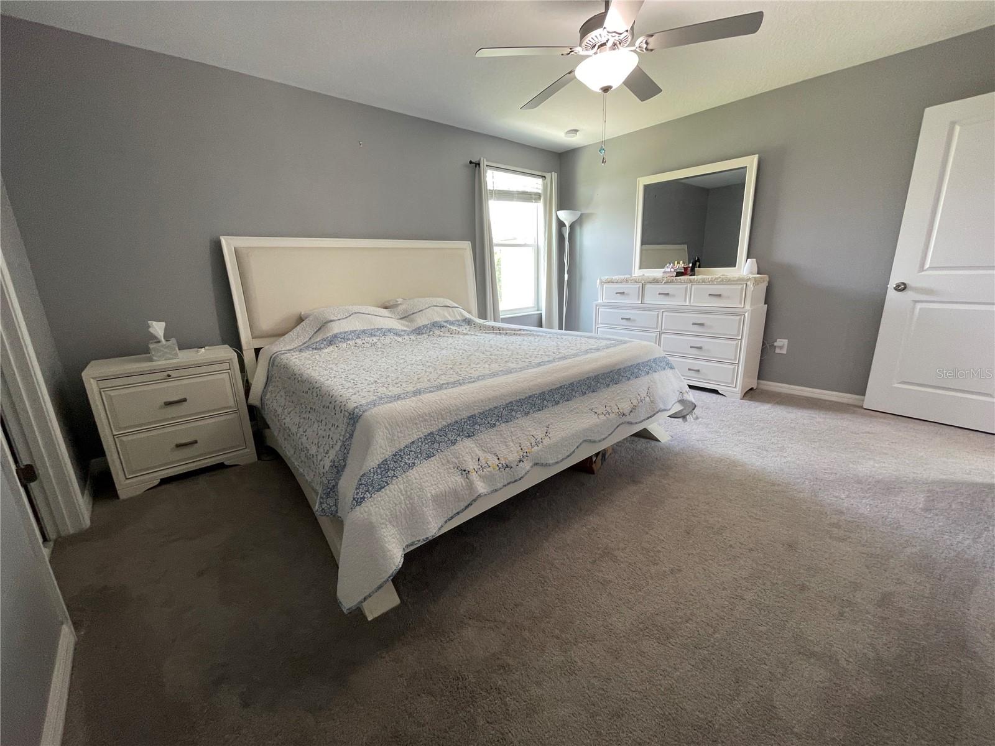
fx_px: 374
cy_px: 373
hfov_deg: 106.2
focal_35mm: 13
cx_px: 498
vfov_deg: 89.9
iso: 200
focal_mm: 1.54
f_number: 2.4
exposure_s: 1/30
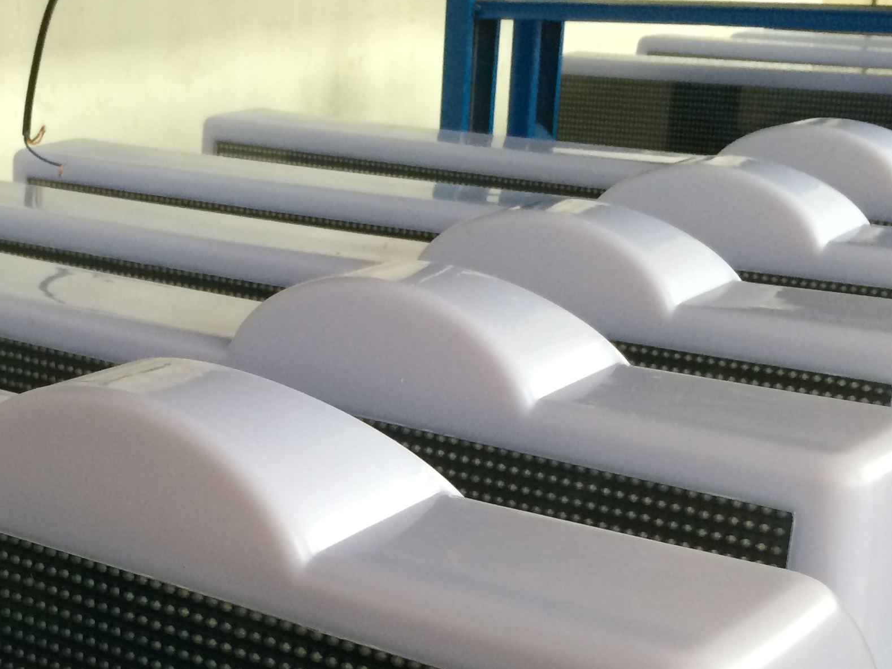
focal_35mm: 60
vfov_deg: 23.9
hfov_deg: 31.7
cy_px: 559
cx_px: 235
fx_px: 1546
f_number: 2.2
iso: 100
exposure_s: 1/30
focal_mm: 4.15
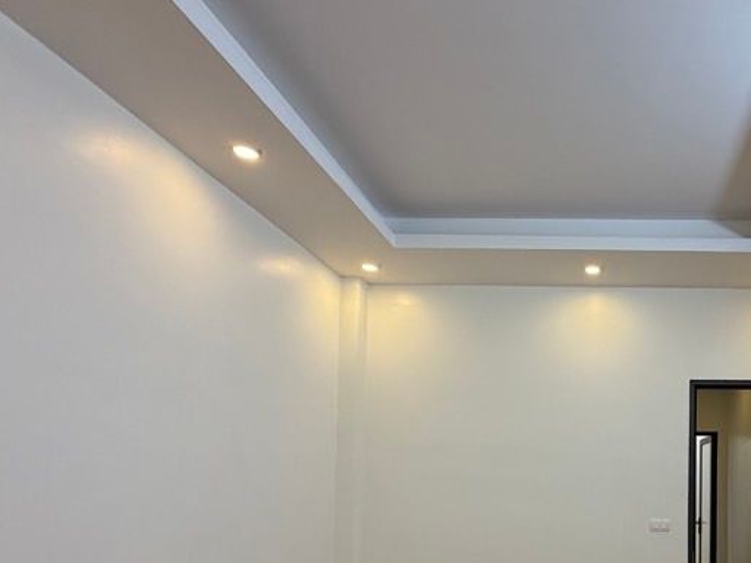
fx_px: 607
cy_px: 469
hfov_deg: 57.7
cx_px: 620
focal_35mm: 28
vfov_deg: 46.5
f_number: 2.2
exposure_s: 1/100
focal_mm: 2.22
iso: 160
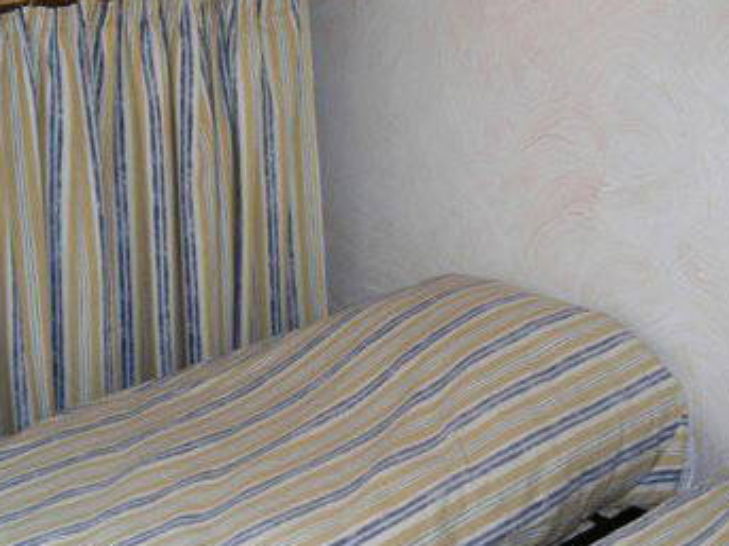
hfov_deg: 27.4
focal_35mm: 71
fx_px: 1495
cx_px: 436
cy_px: 253
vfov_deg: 20.7
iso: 82
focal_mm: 6.3
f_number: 3.2
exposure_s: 1/60
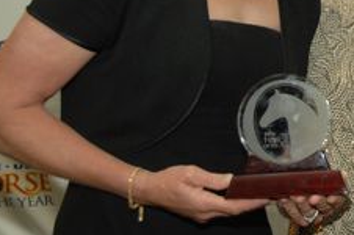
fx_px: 1290
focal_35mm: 131
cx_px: 465
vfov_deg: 10.3
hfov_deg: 14.9
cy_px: 9
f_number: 4
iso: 400
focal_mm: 31
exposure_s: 1/125
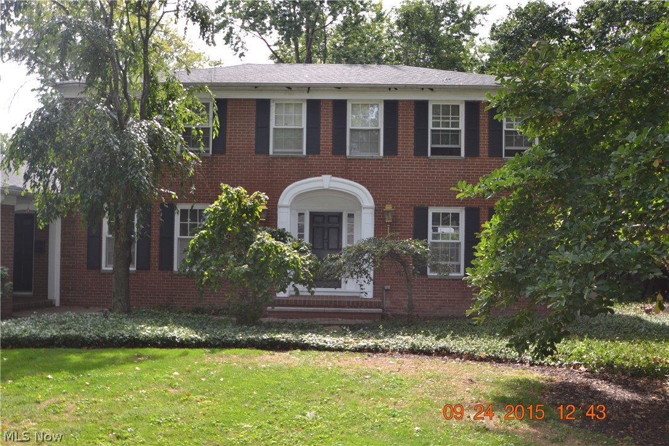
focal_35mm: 33
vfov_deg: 40.0
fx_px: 613
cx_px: 334
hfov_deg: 57.2
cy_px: 223
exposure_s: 1/160
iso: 100
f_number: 4.5
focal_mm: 22
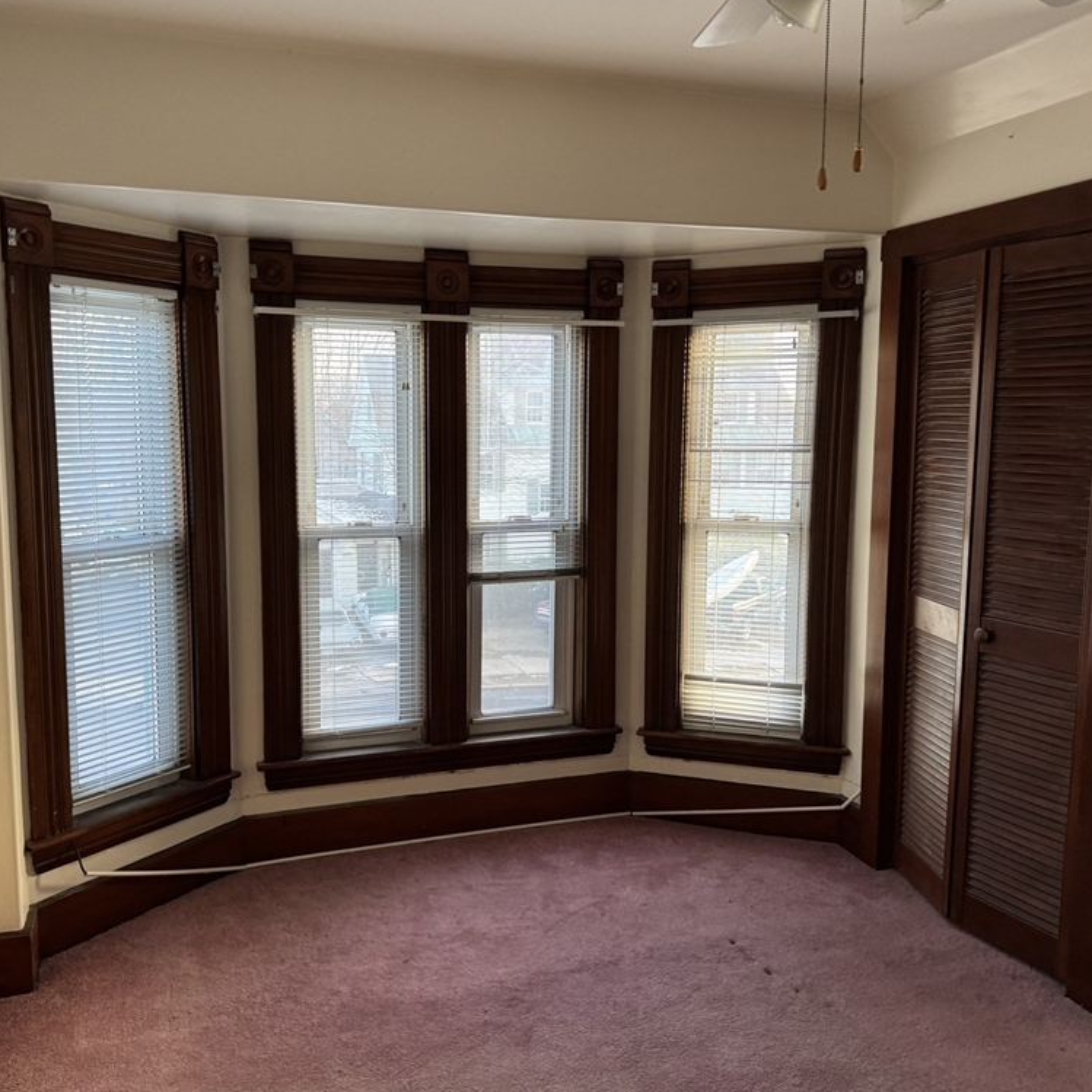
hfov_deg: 55.6
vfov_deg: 55.6
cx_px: 507
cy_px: 544
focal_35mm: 29
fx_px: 1035
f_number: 1.78
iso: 200
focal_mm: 6.76
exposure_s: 1/60
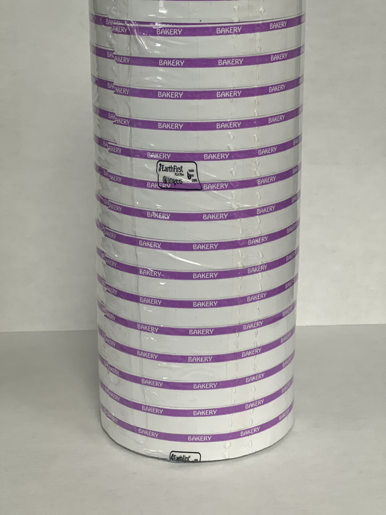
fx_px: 1145
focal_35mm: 77
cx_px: 193
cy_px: 258
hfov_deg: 19.1
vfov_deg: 25.3
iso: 125
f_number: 2.8
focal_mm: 9
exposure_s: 1/40
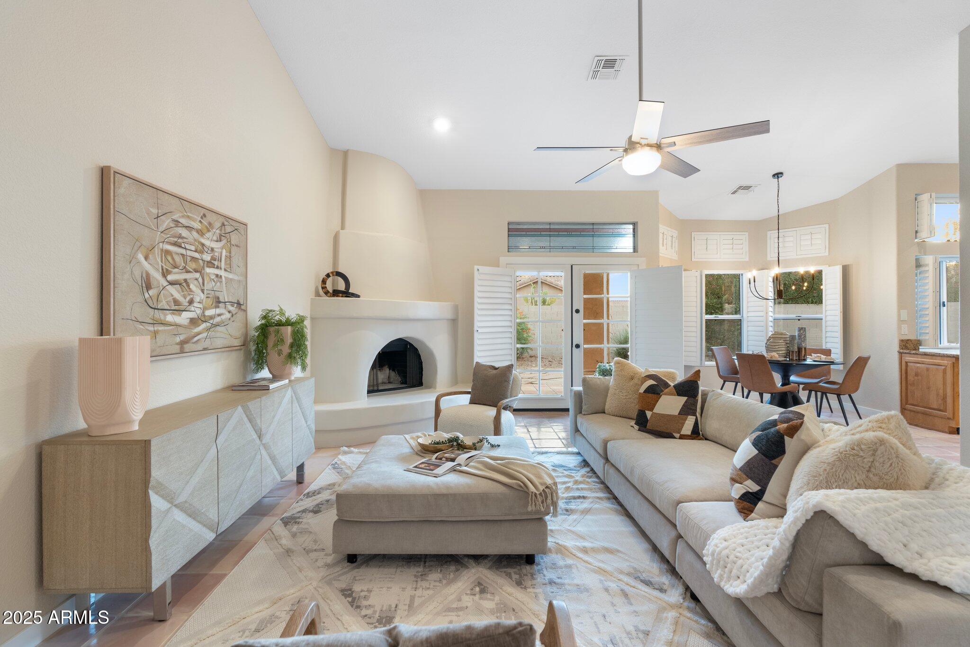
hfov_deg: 96.7
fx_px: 431
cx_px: 485
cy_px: 324
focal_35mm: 16
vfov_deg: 73.7
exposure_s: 1/2
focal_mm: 16
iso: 800
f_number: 8
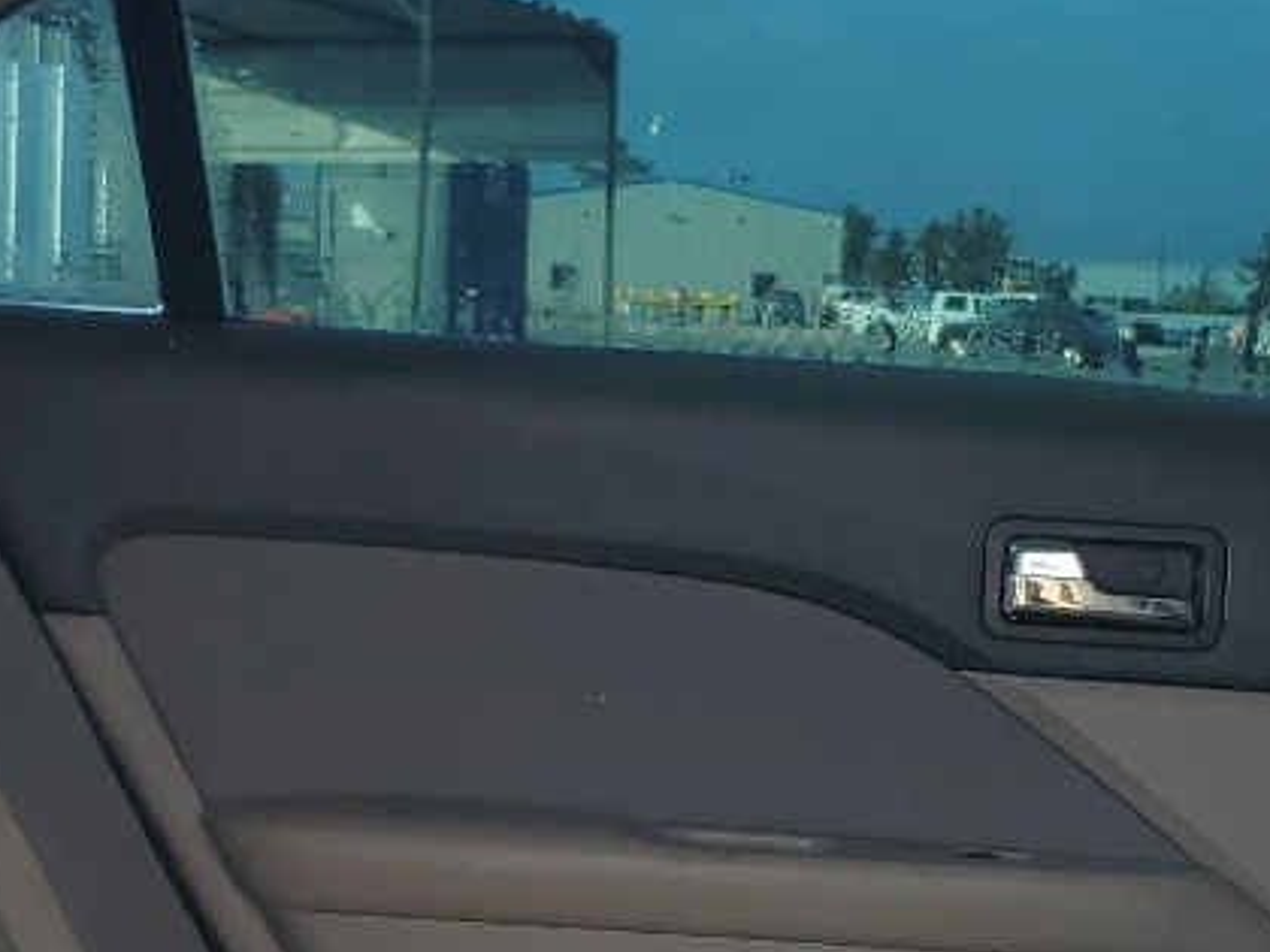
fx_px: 3632
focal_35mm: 99
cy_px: 692
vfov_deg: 14.9
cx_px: 750
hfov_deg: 19.8
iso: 50
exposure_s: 1/345
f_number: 1.5
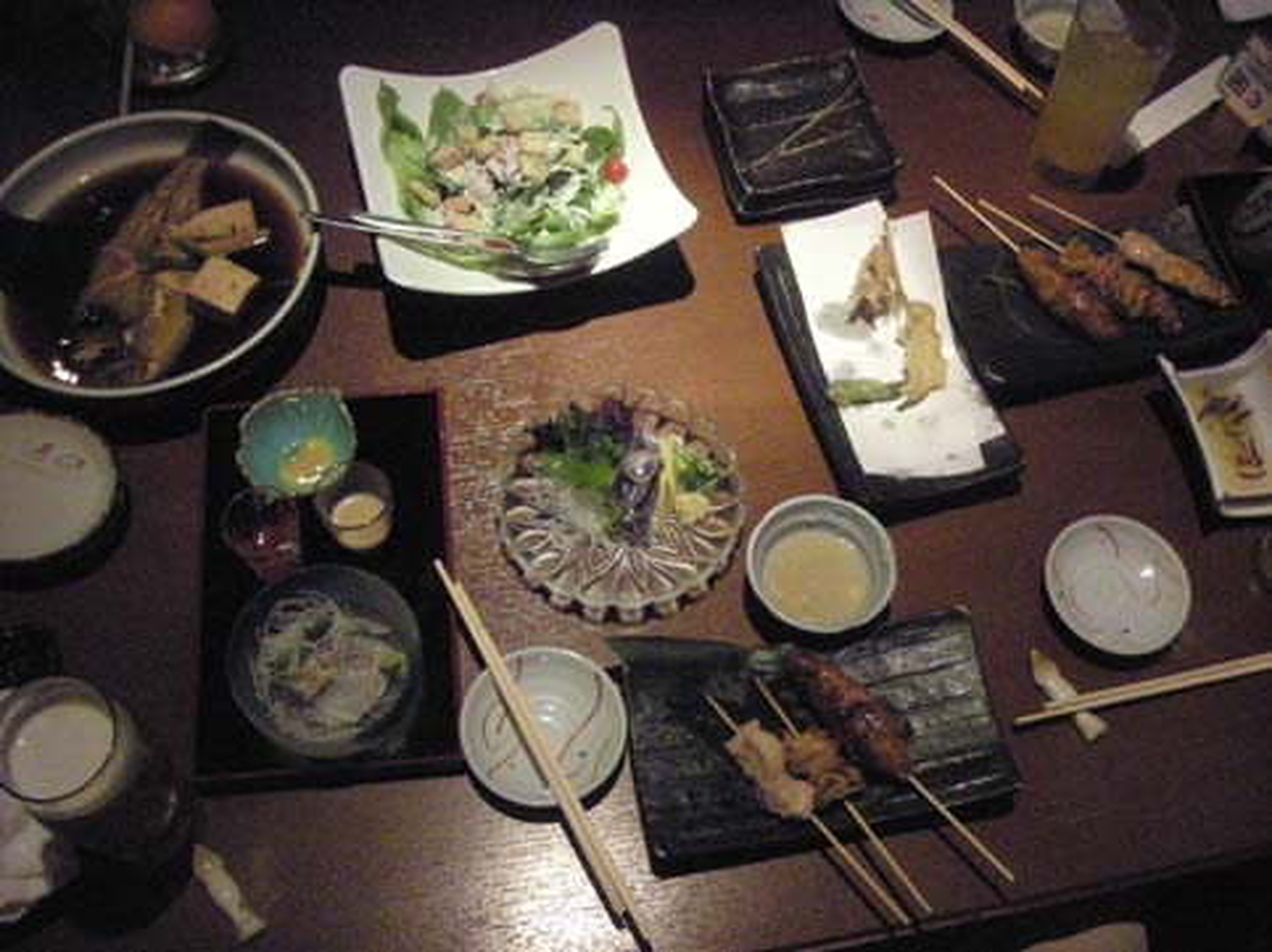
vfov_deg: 40.7
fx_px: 1285
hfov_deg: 52.6
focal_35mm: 35
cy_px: 476
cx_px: 636
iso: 1600
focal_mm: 5.7
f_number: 2.8
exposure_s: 1/46.1
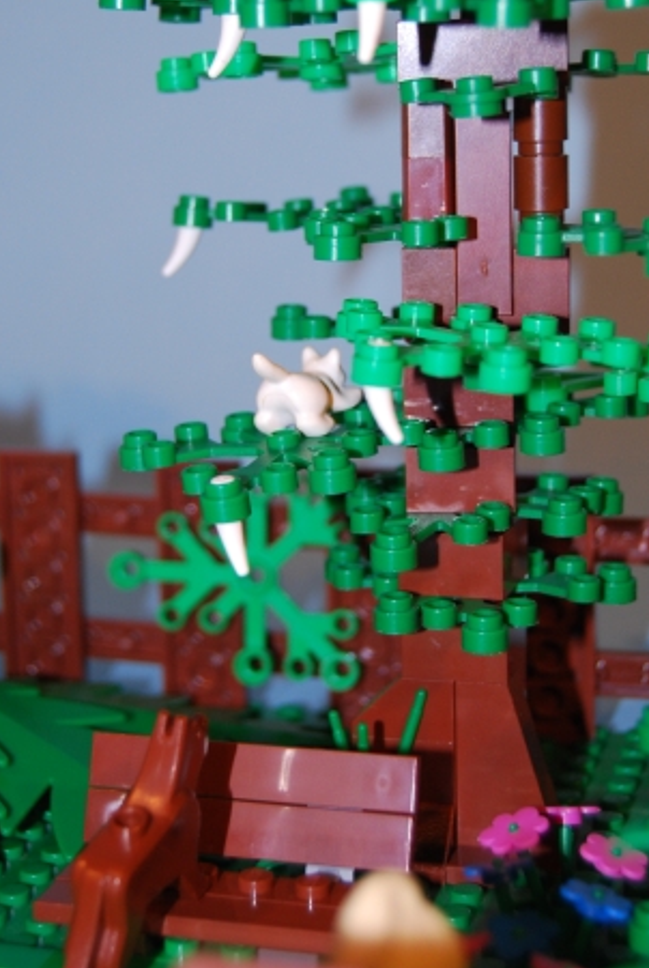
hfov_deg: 18.0
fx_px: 2046
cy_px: 394
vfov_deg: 26.6
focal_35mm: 76
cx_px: 275
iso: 400
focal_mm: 38
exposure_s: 1/60
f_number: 5
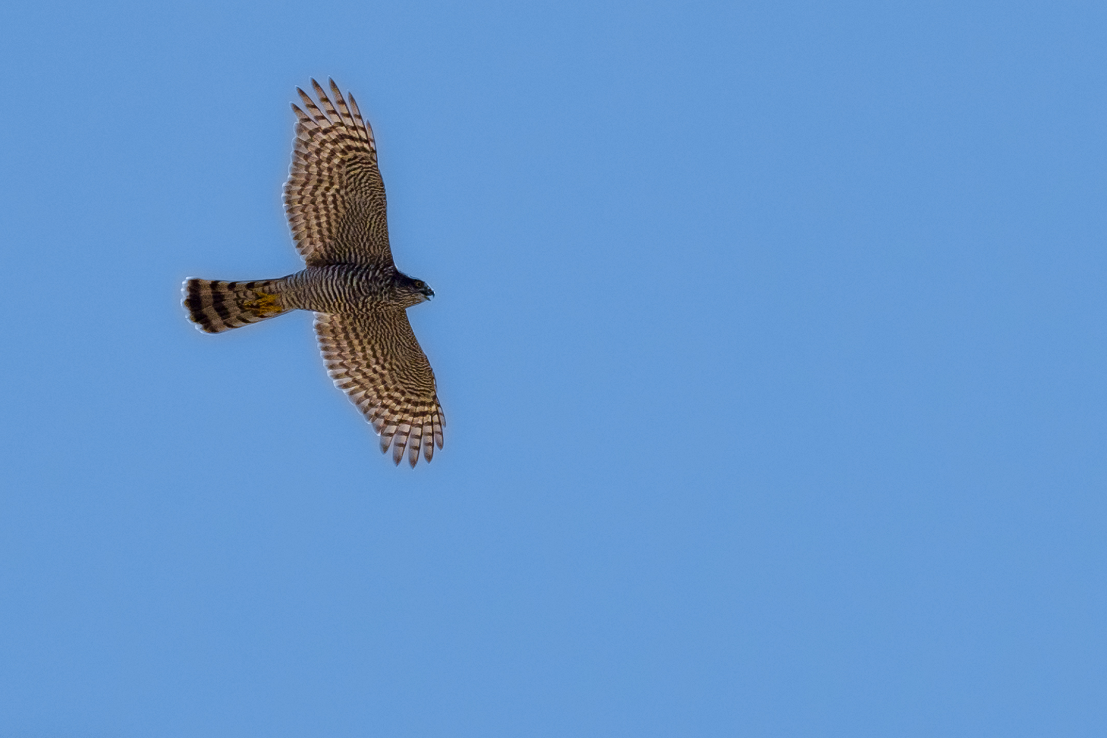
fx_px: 20633
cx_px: 493
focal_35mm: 671
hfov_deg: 3.1
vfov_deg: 2.0
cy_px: 374
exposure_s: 1/3200
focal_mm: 400
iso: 250
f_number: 6.3
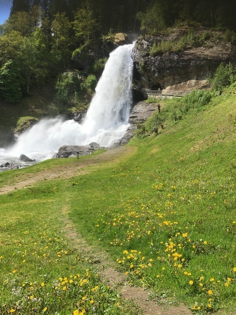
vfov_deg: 61.7
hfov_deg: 48.2
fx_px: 264
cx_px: 118
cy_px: 158
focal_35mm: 29
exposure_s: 1/1789
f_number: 2.2
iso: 25
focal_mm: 4.15
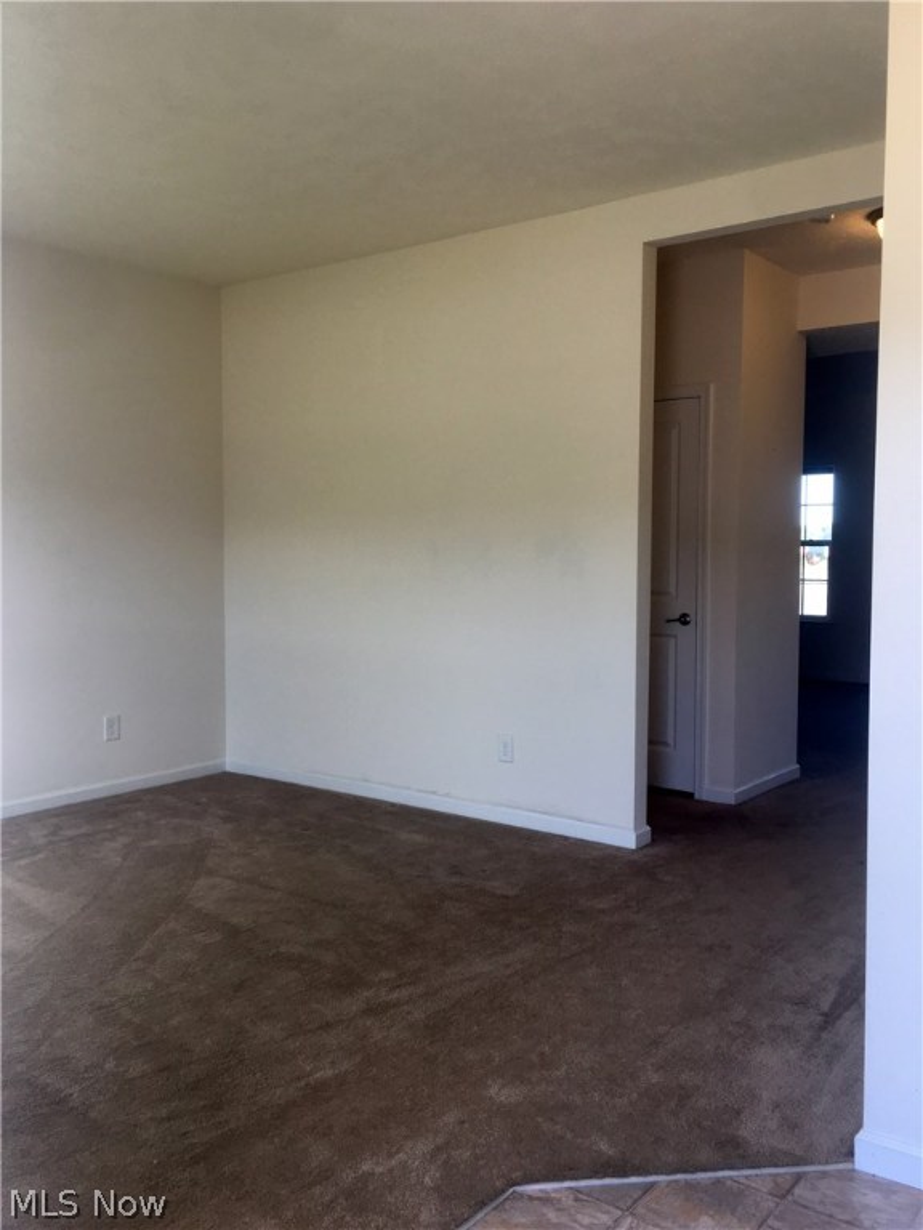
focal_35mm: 29
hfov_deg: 48.2
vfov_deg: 61.7
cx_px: 462
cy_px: 615
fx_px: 1031
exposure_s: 1/120
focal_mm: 4.15
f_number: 2.2
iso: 32
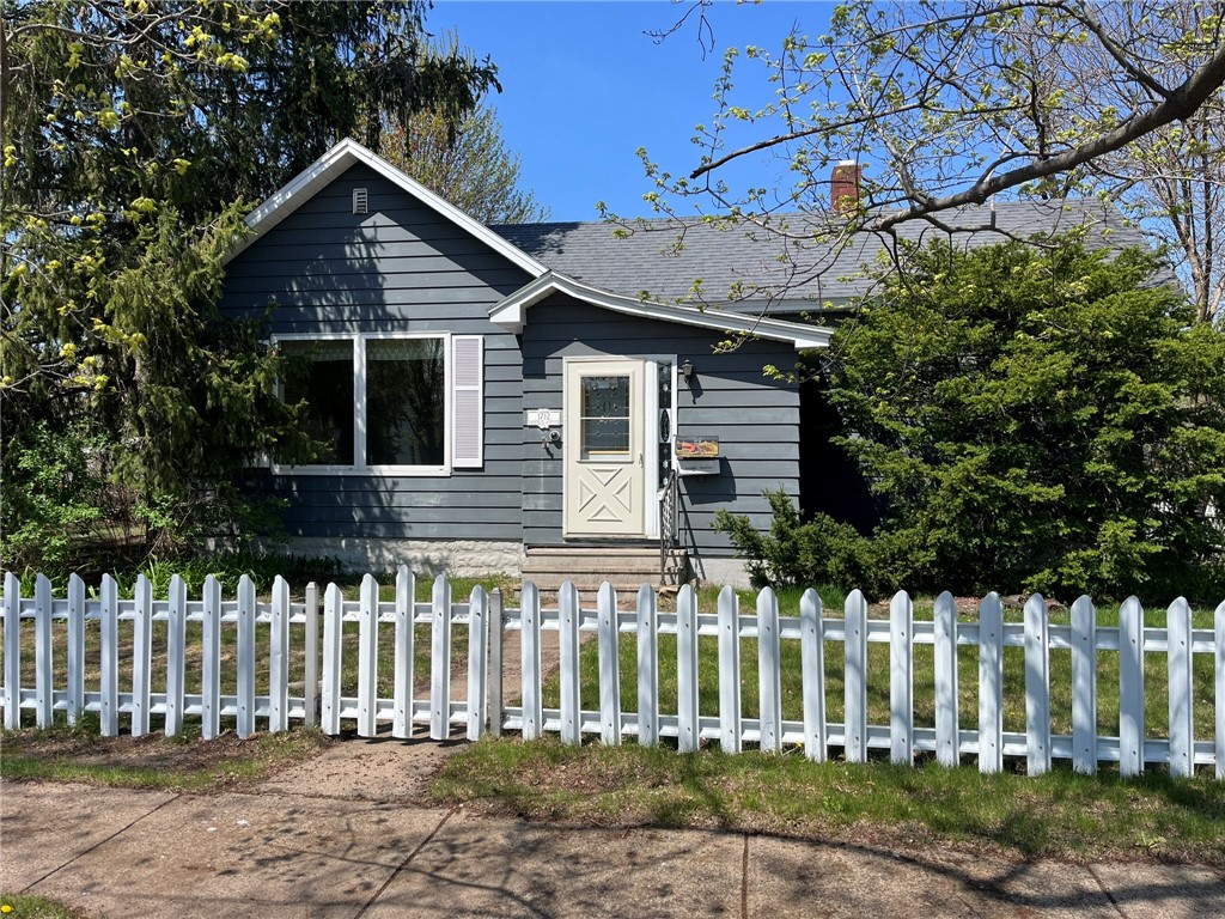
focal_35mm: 26
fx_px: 920
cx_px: 612
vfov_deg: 53.1
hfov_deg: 67.3
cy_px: 460
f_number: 1.6
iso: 50
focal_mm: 5.1
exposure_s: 1/3135
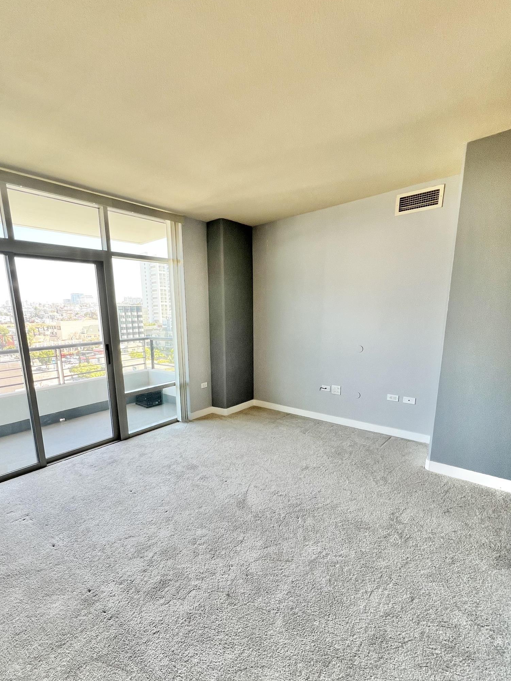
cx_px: 218
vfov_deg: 97.8
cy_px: 378
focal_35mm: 15
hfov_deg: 81.2
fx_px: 295
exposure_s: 1/120
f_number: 1.8
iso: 64
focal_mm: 1.57
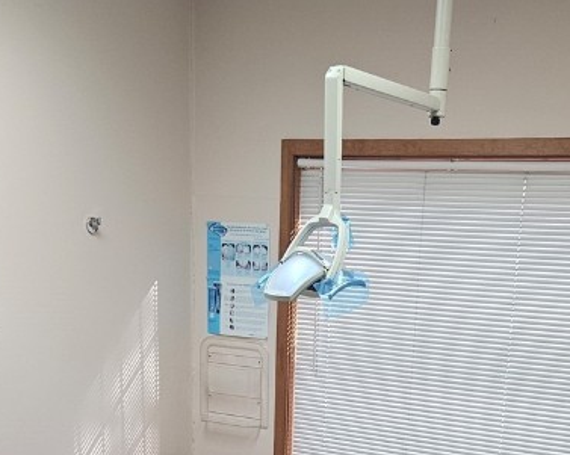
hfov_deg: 30.9
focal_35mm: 61
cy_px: 555
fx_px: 1028
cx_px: 352
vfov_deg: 22.8
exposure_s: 1/120
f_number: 1.8
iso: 200
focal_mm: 5.4
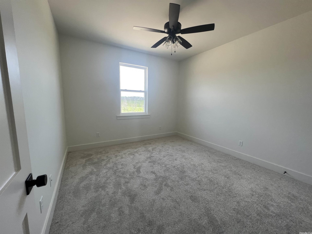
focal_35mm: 13
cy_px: 117
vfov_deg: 89.9
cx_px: 156
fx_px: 117
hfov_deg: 106.2
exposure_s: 1/120
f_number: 1.8
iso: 80
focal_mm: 1.57
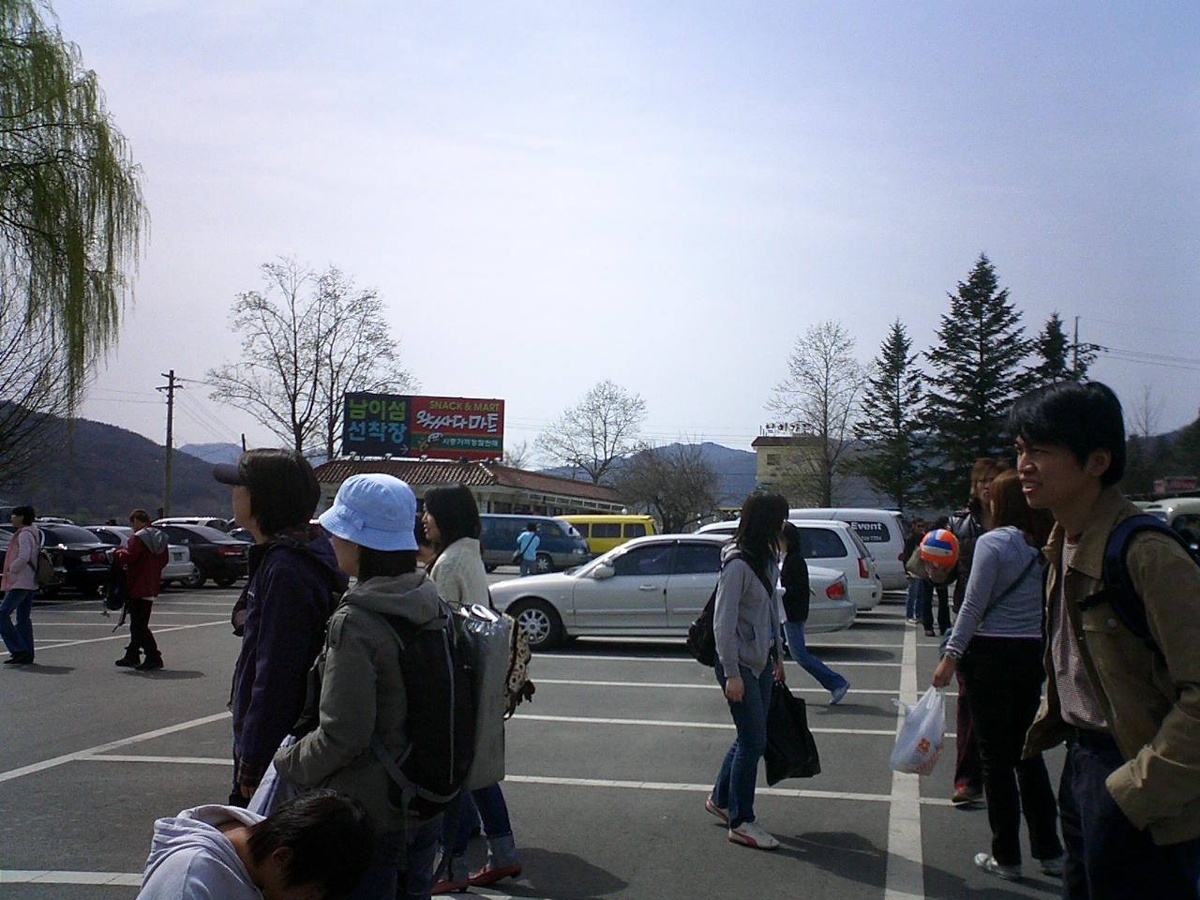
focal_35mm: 37
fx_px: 1283
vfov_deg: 38.7
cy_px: 450
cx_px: 600
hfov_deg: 50.1
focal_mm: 5.6
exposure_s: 1/1600
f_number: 3.5
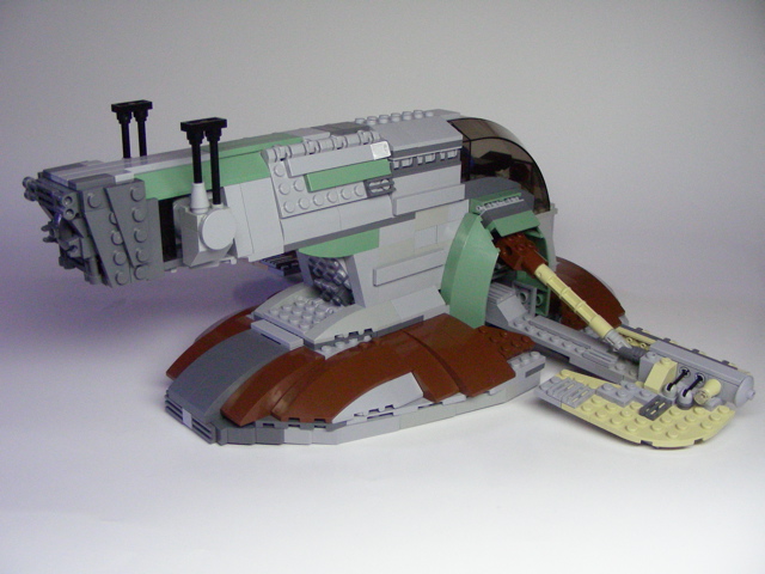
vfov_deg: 37.7
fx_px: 840
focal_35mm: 38
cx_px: 382
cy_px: 287
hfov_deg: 49.0
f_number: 3.5
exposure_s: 1/91.5
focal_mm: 6.3
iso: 400
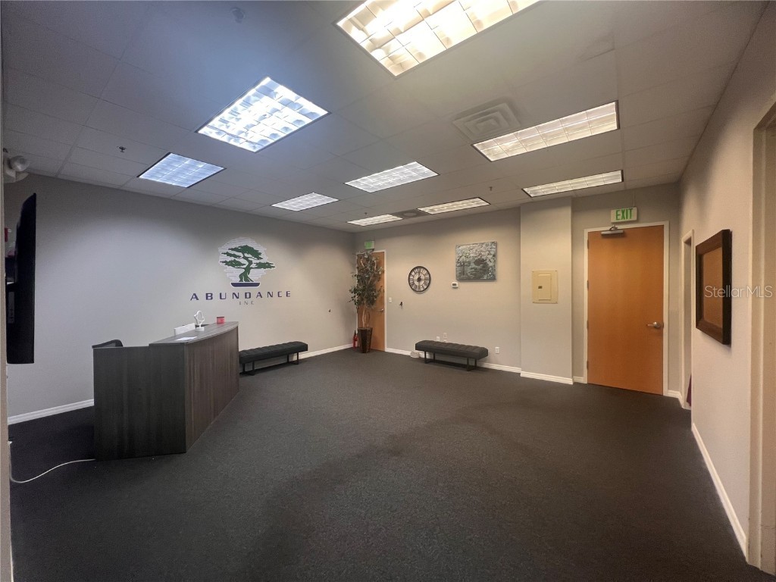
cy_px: 291
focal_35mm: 13
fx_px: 291
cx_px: 388
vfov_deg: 89.9
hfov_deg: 106.2
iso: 160
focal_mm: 1.57
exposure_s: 1/120
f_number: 1.8
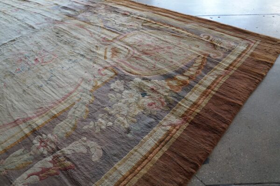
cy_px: 93
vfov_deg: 45.6
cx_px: 140
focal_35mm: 28
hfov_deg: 64.6
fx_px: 221
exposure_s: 1/60
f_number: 4
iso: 1250
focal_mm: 19
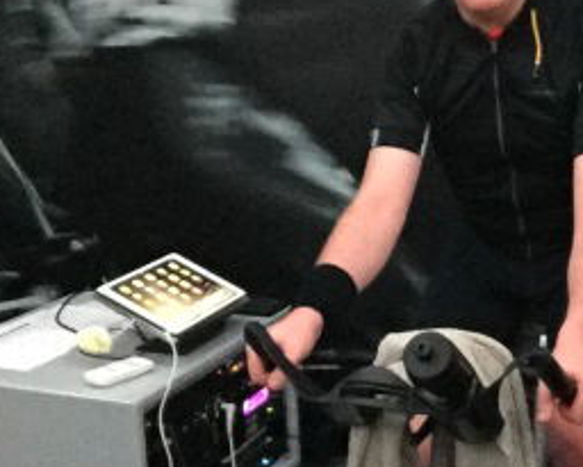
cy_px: 215
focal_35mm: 59
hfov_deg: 31.5
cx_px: 424
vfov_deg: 25.8
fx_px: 1018
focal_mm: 2.65
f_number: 2.2
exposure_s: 1/17
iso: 640
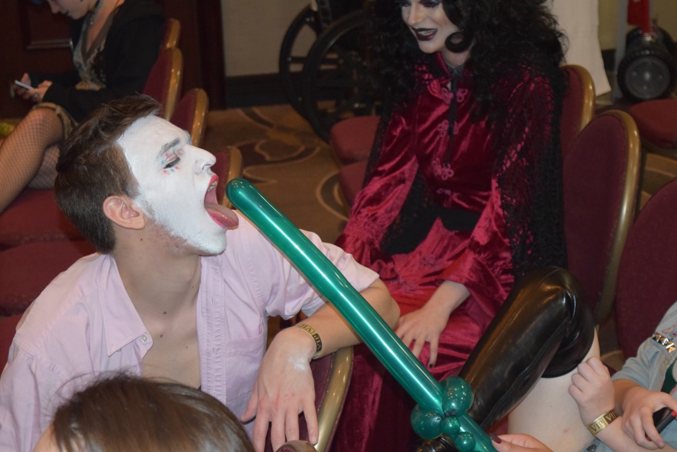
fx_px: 1551
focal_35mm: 82
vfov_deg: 16.6
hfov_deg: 24.6
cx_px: 338
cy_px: 226
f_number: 5.6
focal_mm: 55
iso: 3200
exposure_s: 1/60
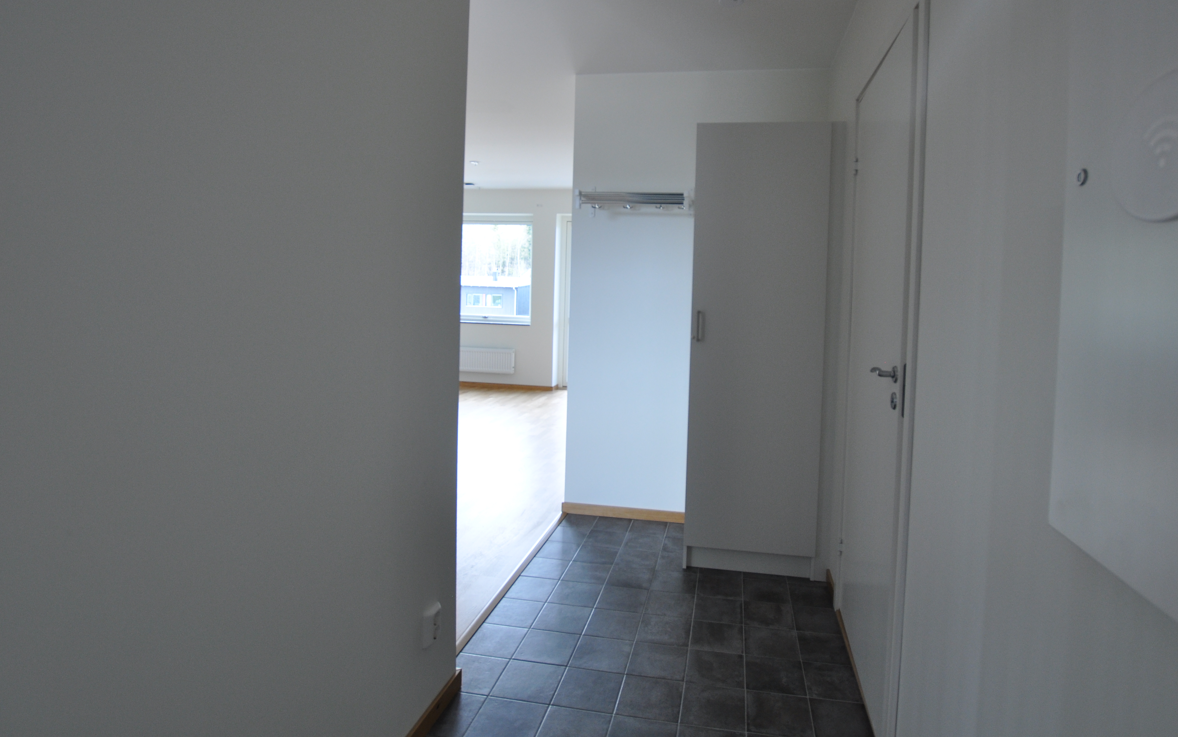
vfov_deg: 64.6
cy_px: 310
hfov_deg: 90.8
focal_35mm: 18
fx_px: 578
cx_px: 648
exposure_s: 1/80
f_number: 4.5
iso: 400
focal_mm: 10
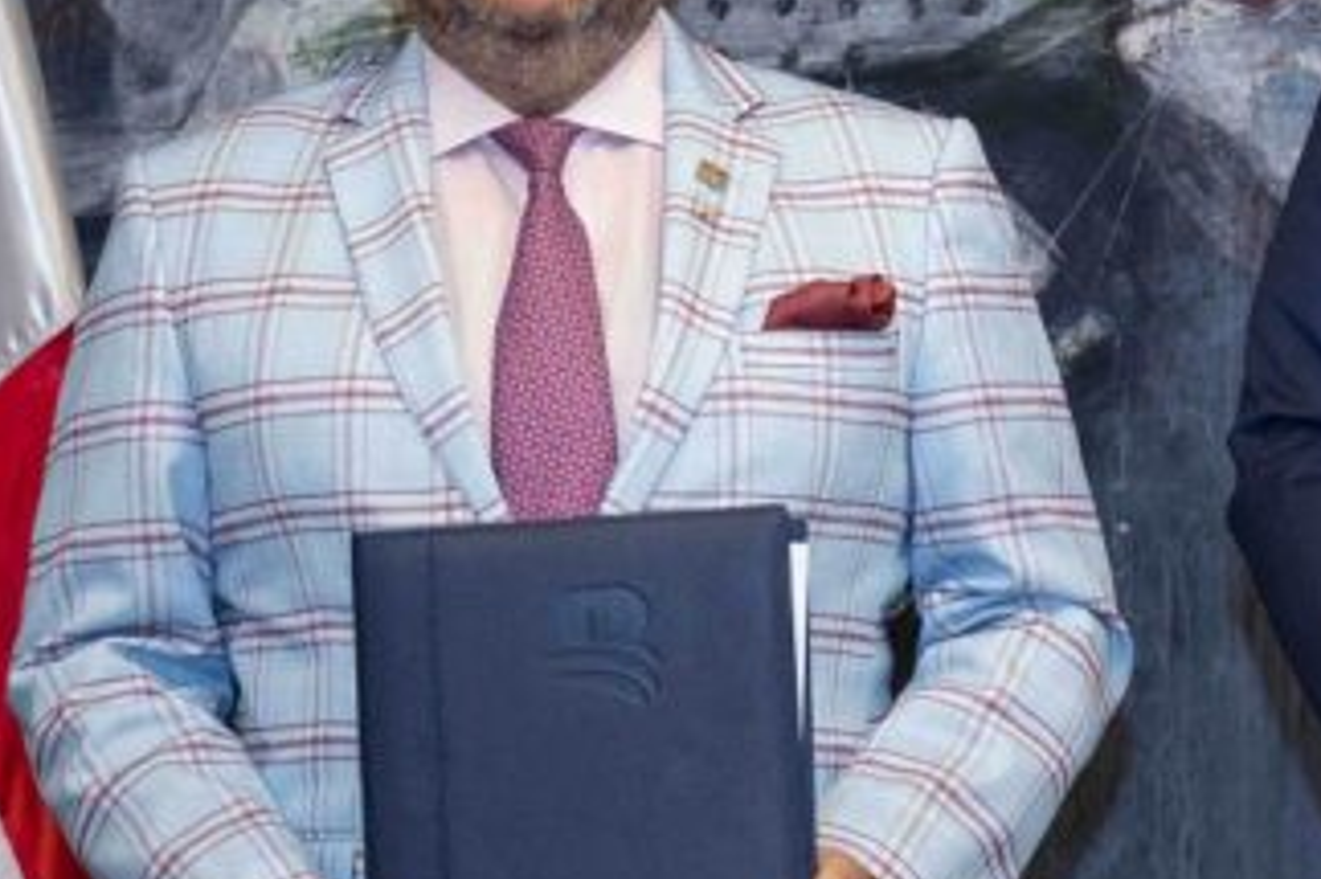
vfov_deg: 8.1
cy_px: 305
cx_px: 1697
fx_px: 6235
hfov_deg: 11.8
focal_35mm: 170
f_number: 4
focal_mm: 47
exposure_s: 1/160
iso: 1600
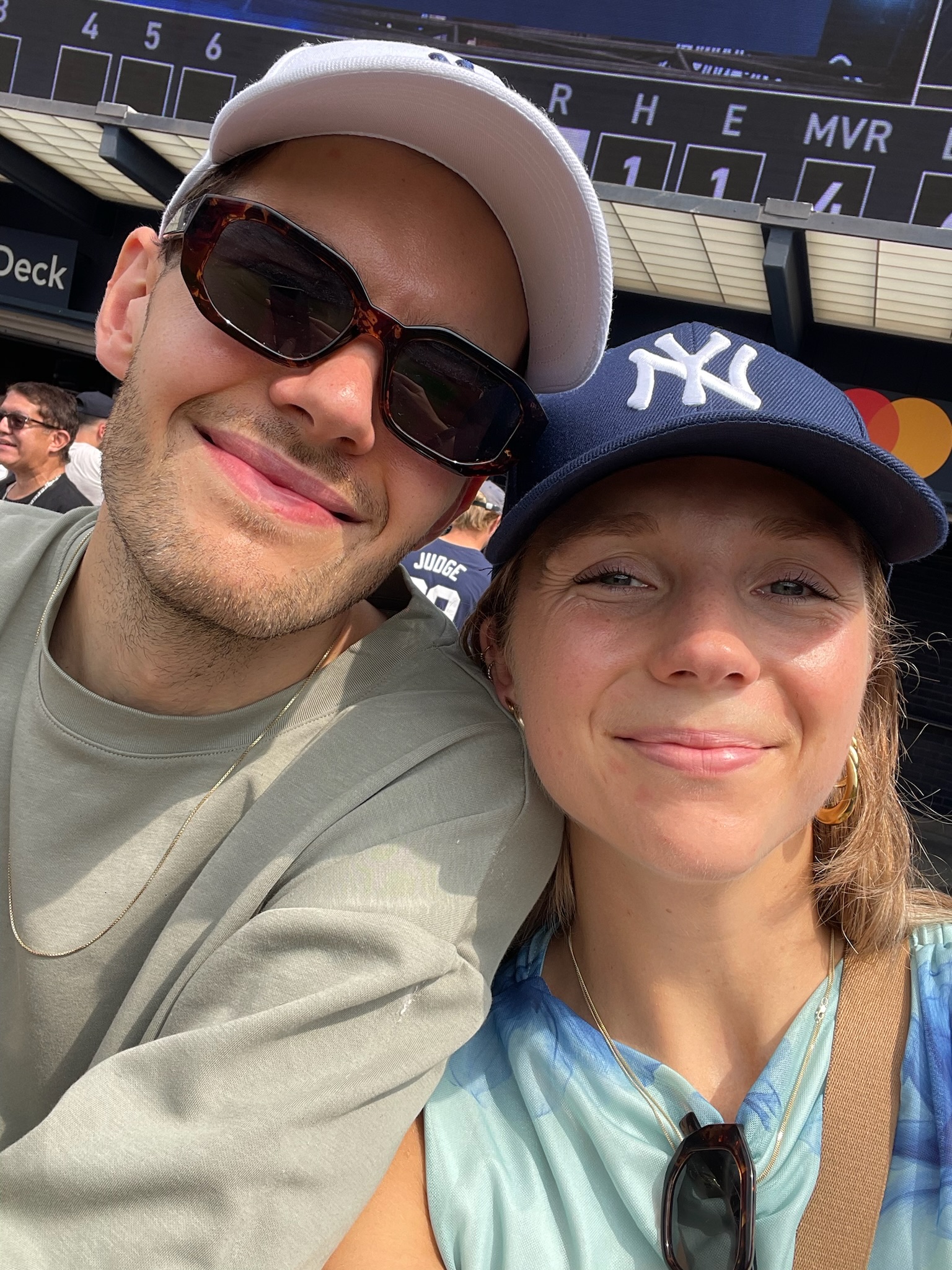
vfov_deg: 60.0
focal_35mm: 30
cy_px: 635
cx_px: 476
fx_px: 1100
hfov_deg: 46.8
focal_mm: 2.71
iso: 25
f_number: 2.2
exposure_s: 1/416
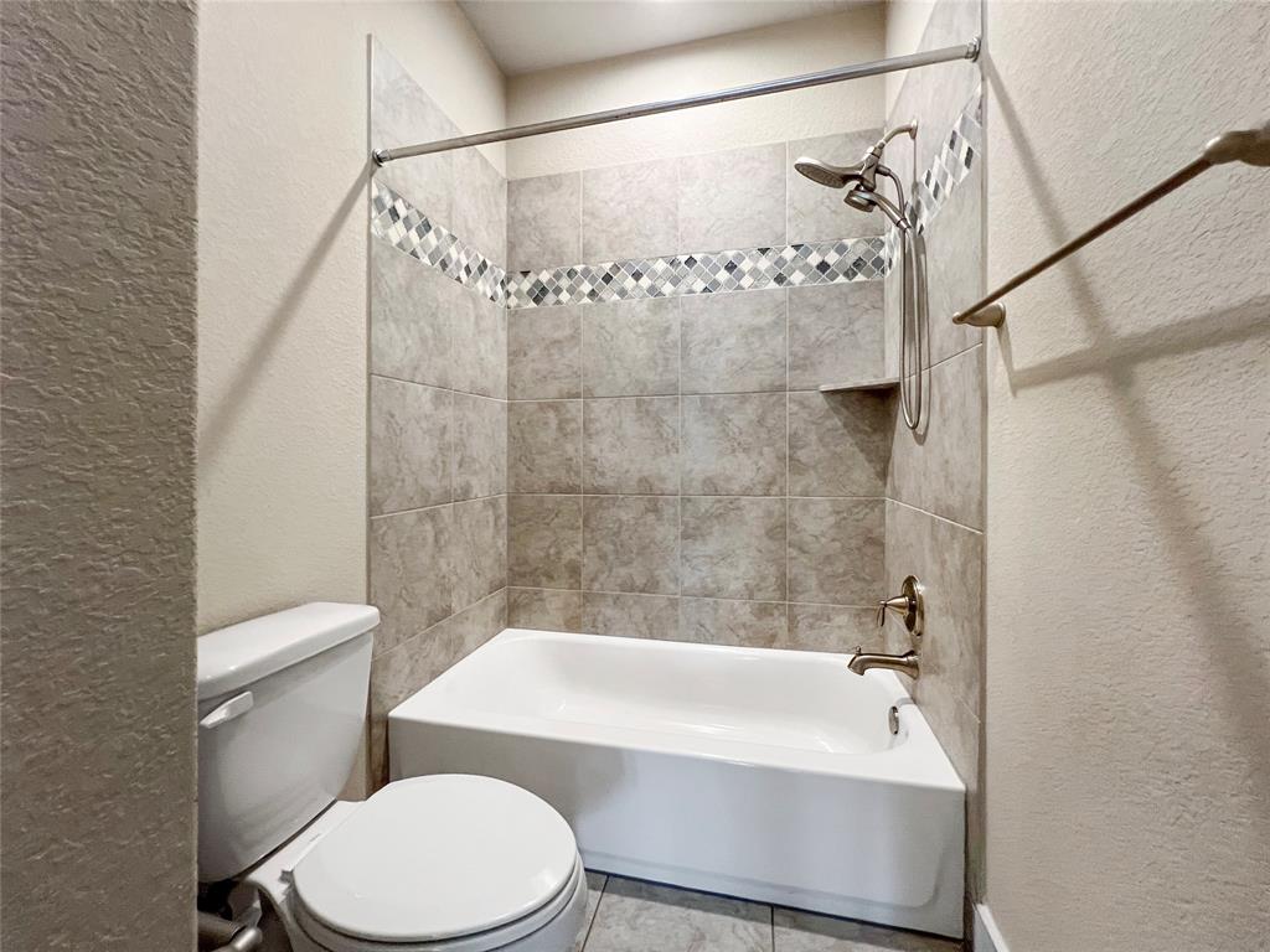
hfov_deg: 106.2
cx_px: 635
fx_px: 477
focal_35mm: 13
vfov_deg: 89.9
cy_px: 476
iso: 250
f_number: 1.8
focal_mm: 1.57
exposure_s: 1/60
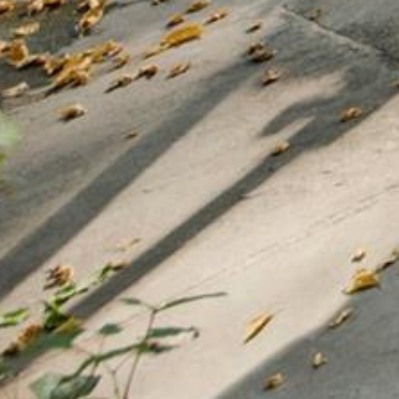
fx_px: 1226
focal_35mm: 94
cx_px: 1828
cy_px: -750
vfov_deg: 11.7
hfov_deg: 6.8
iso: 100
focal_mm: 8
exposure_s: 1/25
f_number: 8
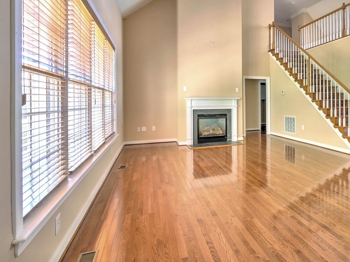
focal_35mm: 19
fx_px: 192
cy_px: 101
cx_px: 224
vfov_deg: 67.8
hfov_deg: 82.6
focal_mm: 7
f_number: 4
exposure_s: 1/10
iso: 400
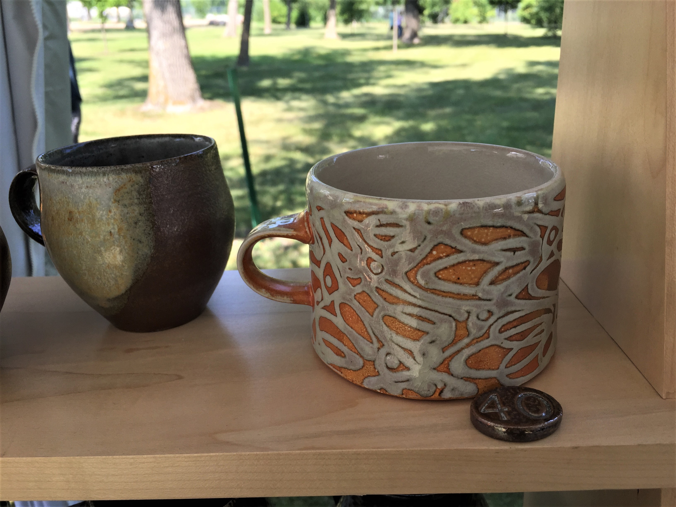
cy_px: 254
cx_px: 338
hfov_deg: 61.7
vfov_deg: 48.2
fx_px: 566
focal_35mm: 29
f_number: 2.2
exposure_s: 1/388
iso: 32
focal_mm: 4.15
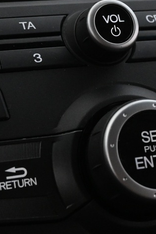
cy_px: 110
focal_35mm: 116
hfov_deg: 11.8
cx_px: 96
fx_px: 752
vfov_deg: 17.7
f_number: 4
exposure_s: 1/40
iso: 2200
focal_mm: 22.5
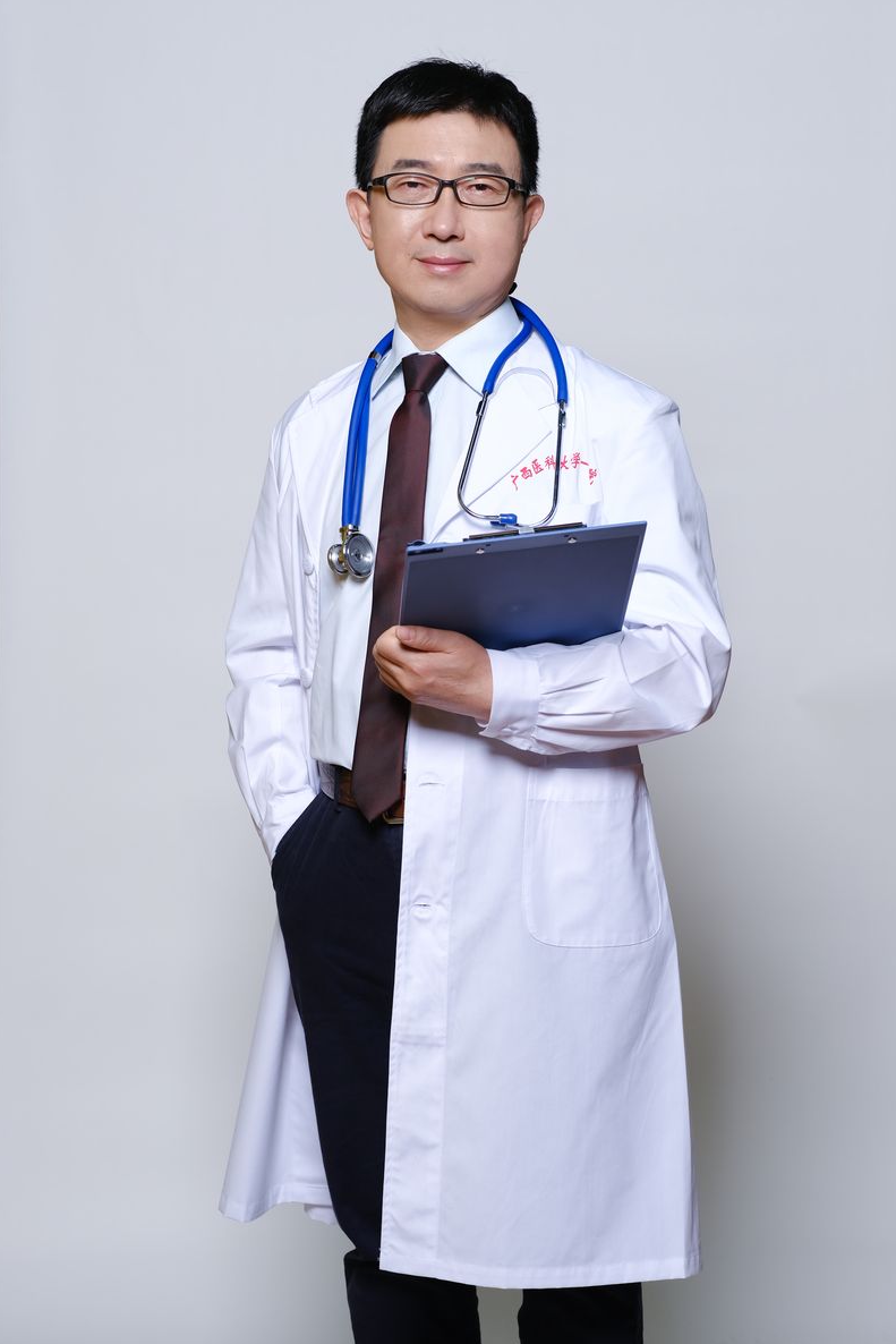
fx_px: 3172
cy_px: 675
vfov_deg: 23.9
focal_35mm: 85
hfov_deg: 16.1
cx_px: 447
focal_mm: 56
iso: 250
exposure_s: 1/160
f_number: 4
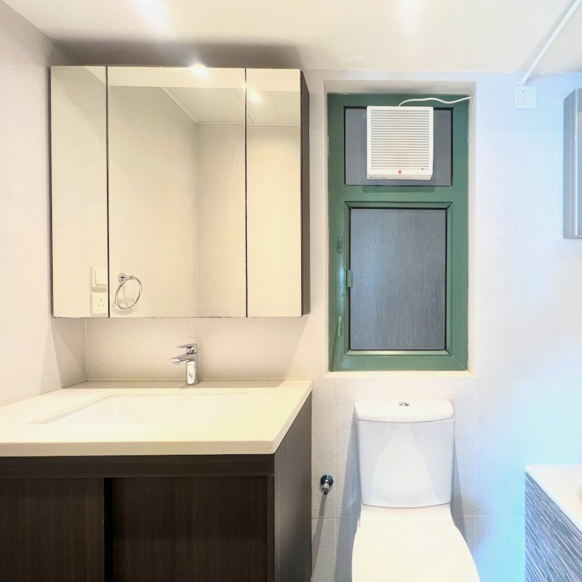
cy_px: 300
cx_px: 375
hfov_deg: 85.1
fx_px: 304
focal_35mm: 16
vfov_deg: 87.4
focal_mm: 1.57
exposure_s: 1/100
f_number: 1.8
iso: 200
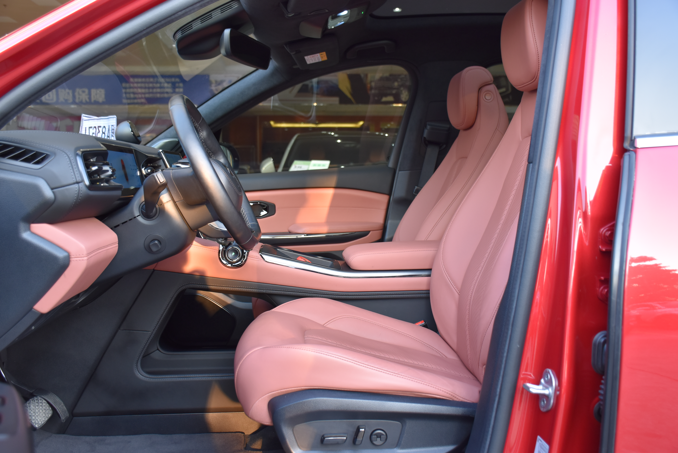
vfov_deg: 38.4
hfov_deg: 55.1
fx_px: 650
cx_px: 339
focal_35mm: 34
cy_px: 226
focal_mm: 23
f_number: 4.5
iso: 400
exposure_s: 1/80
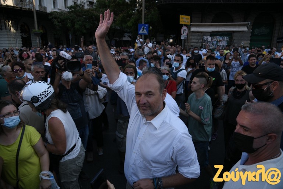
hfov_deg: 73.7
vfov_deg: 53.2
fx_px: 189
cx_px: 142
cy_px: 94
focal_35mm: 24
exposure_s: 1/320
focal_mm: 24
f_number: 4
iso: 90
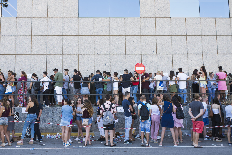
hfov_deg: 49.5
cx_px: 108
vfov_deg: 34.2
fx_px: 251
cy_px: 75
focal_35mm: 39
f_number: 5
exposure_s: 1/80
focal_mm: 35
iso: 100
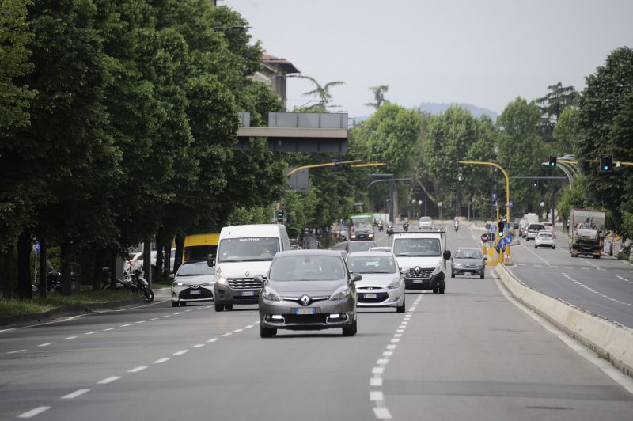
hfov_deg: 6.9
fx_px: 5271
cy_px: 210
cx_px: 316
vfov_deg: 4.6
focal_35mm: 300
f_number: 5.6
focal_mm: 300
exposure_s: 1/1250
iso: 400
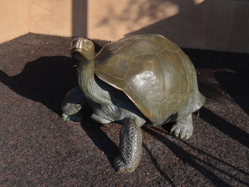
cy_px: 94
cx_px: 135
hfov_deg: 33.5
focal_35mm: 58
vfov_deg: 25.4
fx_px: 414
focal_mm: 35
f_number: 8
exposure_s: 1/250
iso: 180
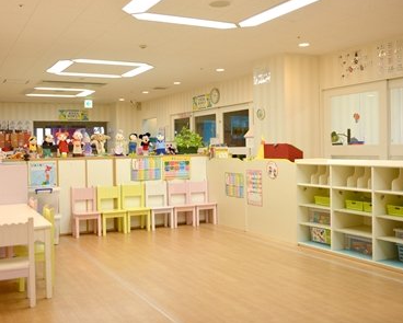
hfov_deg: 46.8
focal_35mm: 39
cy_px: 161
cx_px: 193
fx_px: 466
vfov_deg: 38.3
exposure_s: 1/125
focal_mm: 34
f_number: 2.8
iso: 320
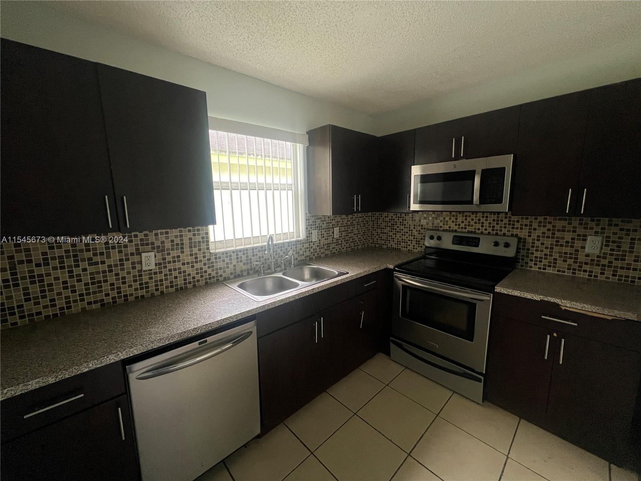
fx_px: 241
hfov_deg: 106.2
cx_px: 320
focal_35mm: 13
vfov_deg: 89.9
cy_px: 240
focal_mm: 1.57
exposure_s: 1/99
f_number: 1.8
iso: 160
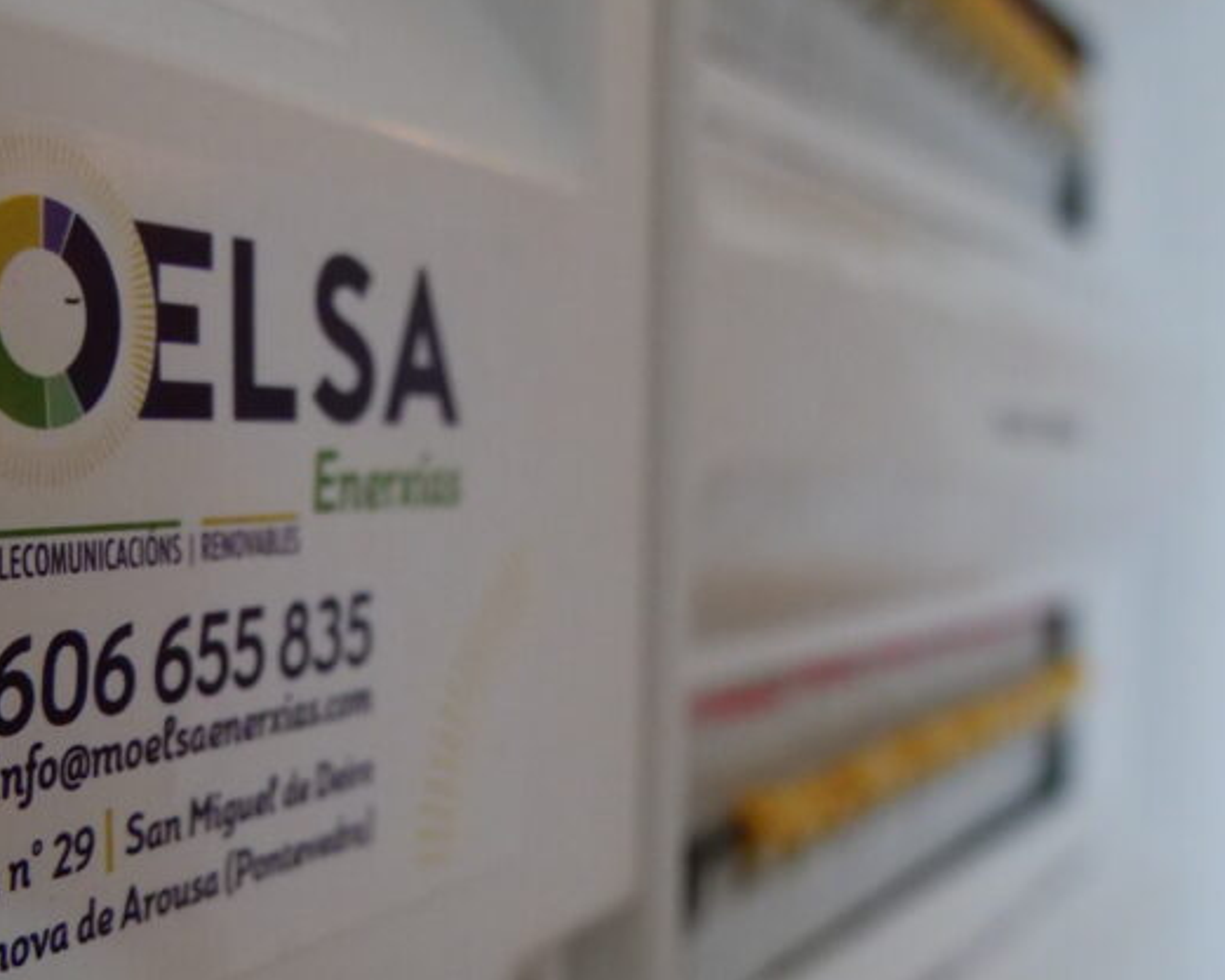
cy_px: 571
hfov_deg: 40.0
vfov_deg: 32.7
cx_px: 444
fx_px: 1668
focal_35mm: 46
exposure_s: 1/50
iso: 3200
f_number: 3.5
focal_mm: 12
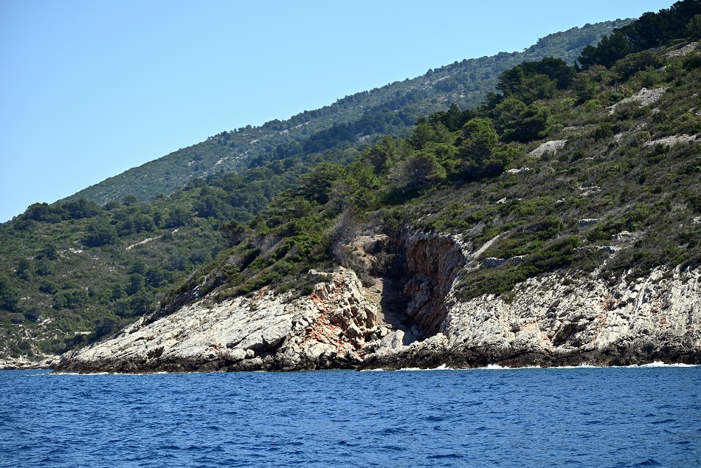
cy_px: 234
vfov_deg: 12.5
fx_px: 2142
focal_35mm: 110
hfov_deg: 18.6
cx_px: 350
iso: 100
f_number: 5.6
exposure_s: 1/500
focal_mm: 110
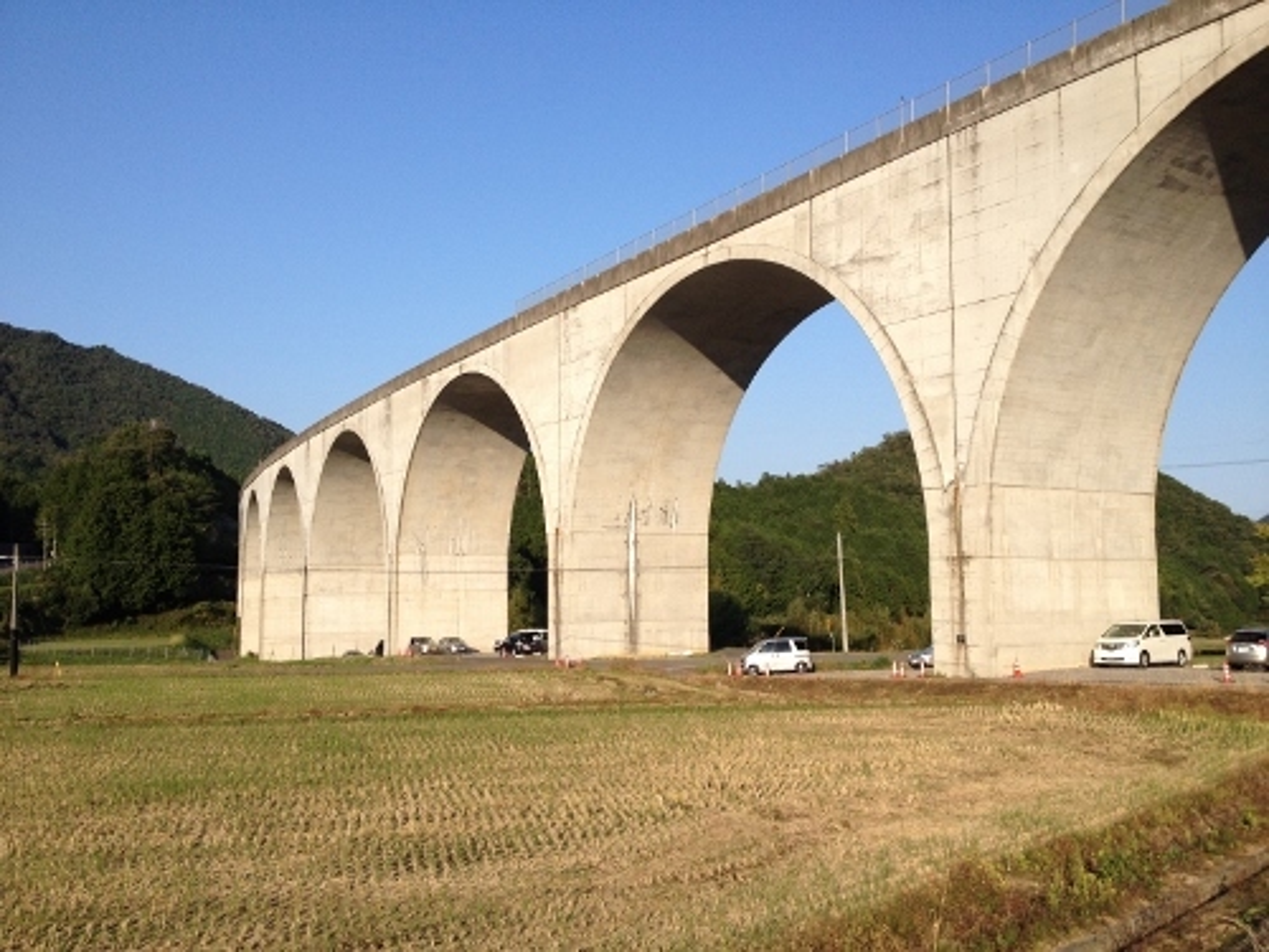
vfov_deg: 40.7
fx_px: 1283
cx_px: 634
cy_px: 476
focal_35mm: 35
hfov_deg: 52.6
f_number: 2.4
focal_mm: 4.28
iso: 50
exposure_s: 1/1493
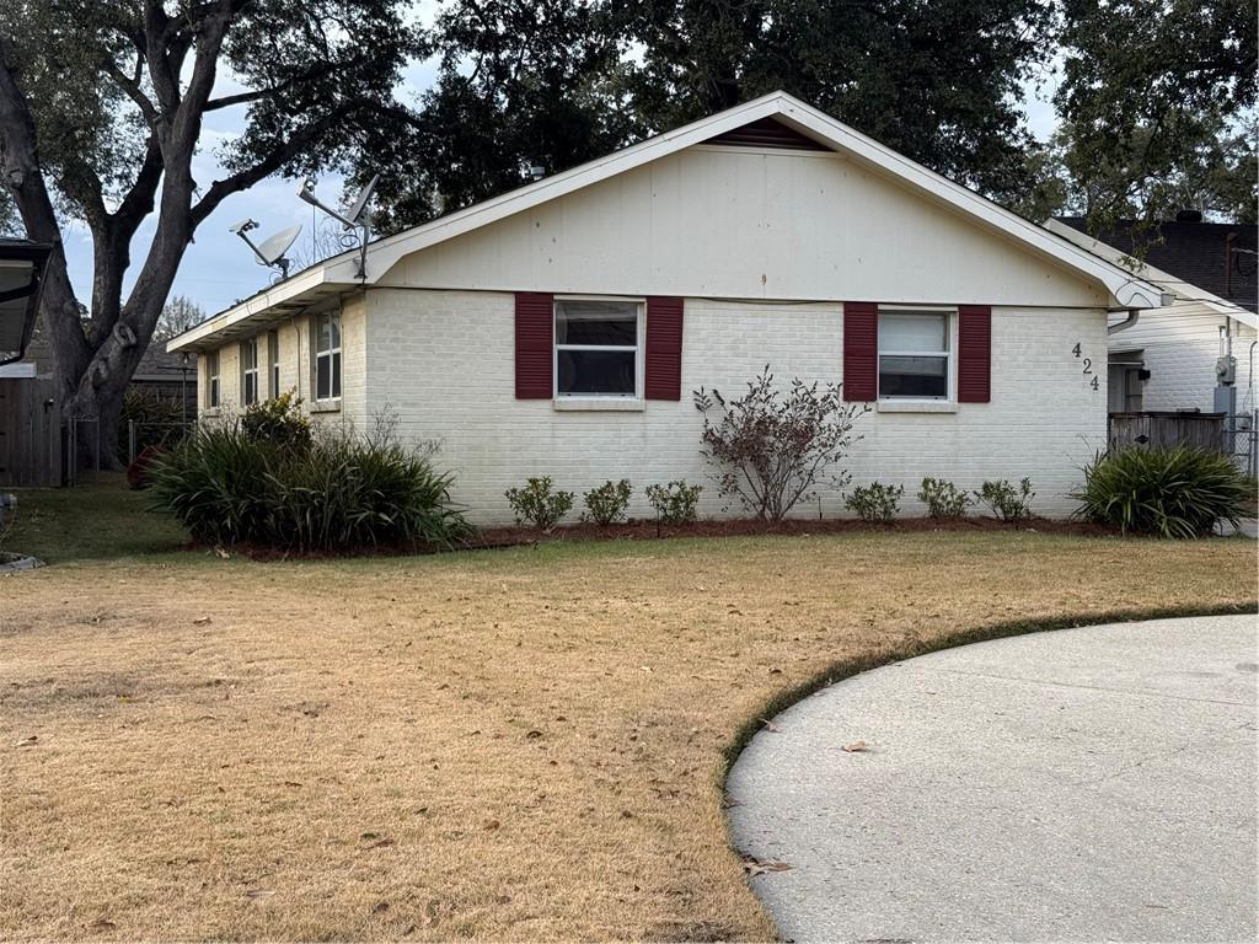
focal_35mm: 48
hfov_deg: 39.7
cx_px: 630
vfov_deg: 30.3
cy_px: 472
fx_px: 1746
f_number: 1.78
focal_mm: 6.76
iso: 80
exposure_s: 1/1149
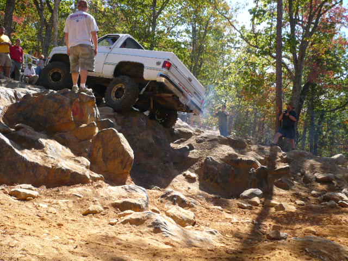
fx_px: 352
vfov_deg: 40.7
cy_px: 130
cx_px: 174
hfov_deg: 52.6
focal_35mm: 35
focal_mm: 5.8
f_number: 2.8
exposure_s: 1/500
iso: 100
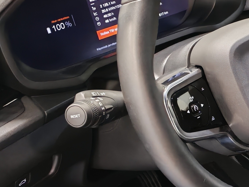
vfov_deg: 14.6
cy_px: 151
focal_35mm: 101
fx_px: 726
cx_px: 347
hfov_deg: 17.8
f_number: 1.9
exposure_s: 1/33
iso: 2000
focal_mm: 6.12
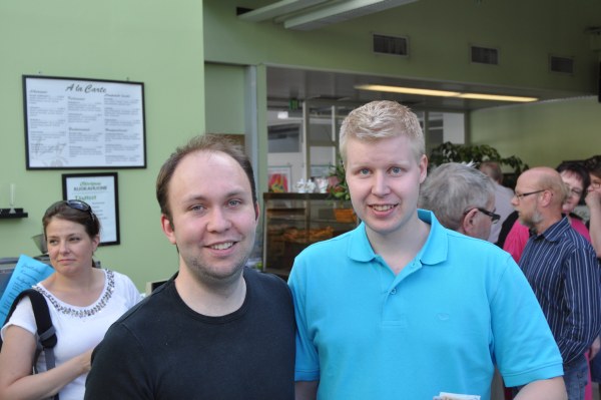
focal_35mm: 46
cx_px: 300
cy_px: 200
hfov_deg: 42.4
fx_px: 776
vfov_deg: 28.9
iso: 360
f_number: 5.6
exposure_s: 1/125
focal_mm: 31
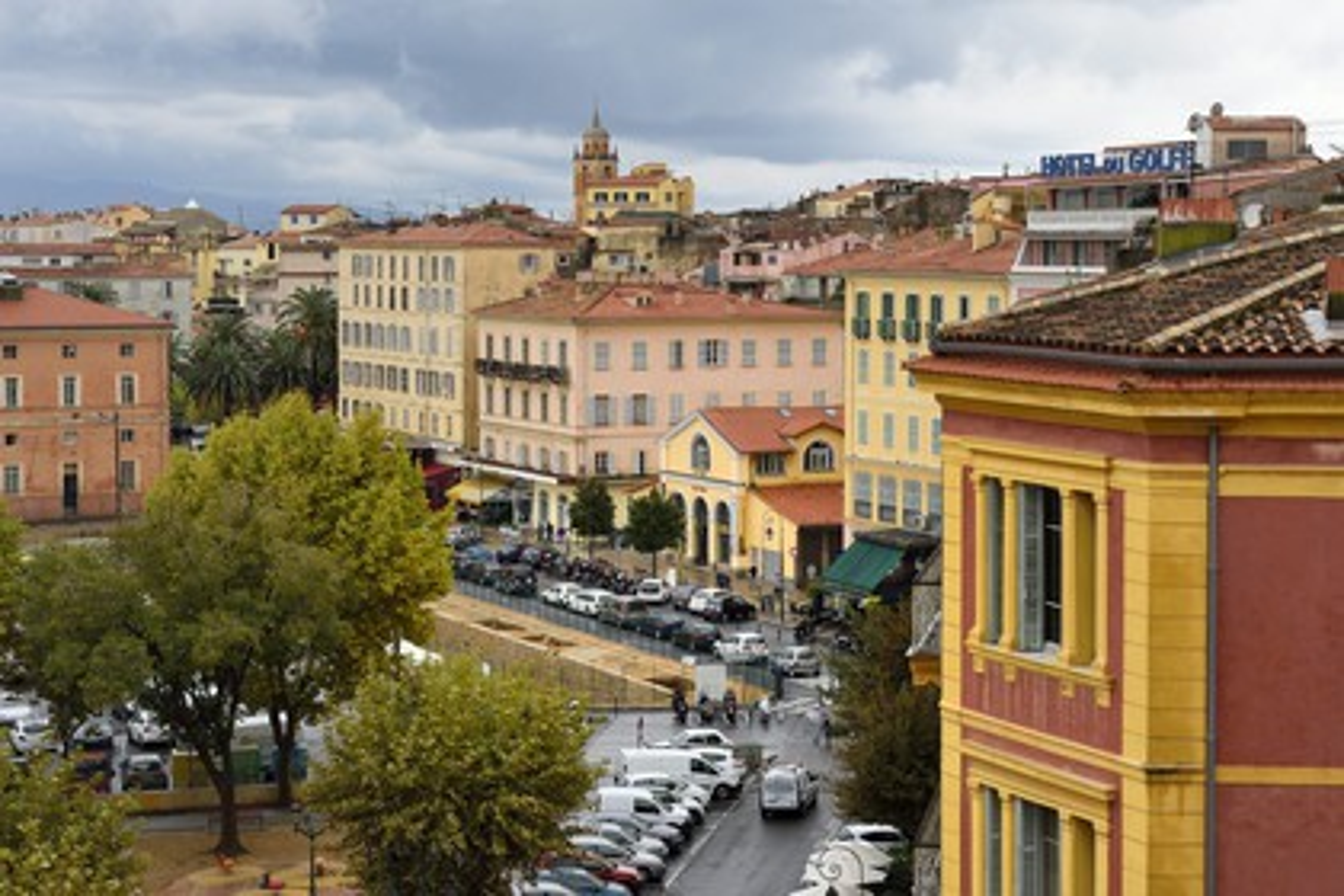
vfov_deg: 19.5
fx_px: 2613
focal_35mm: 70
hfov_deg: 28.8
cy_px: 448
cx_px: 672
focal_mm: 70
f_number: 10
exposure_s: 1/160
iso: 200
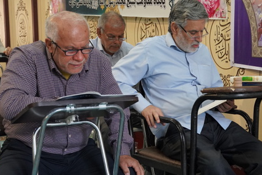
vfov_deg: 19.5
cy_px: 126
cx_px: 216
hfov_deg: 28.4
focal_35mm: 69
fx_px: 505
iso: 2000
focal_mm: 34.7
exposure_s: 1/160
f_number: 4
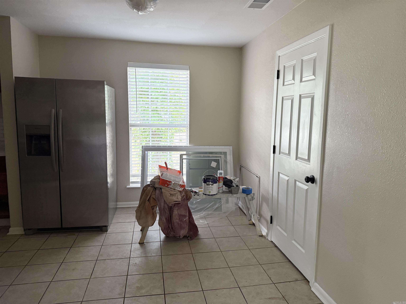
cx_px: 203
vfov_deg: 56.8
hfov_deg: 71.6
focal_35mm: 24
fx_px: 281
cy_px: 152
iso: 400
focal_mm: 6.76
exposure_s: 1/60
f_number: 1.78
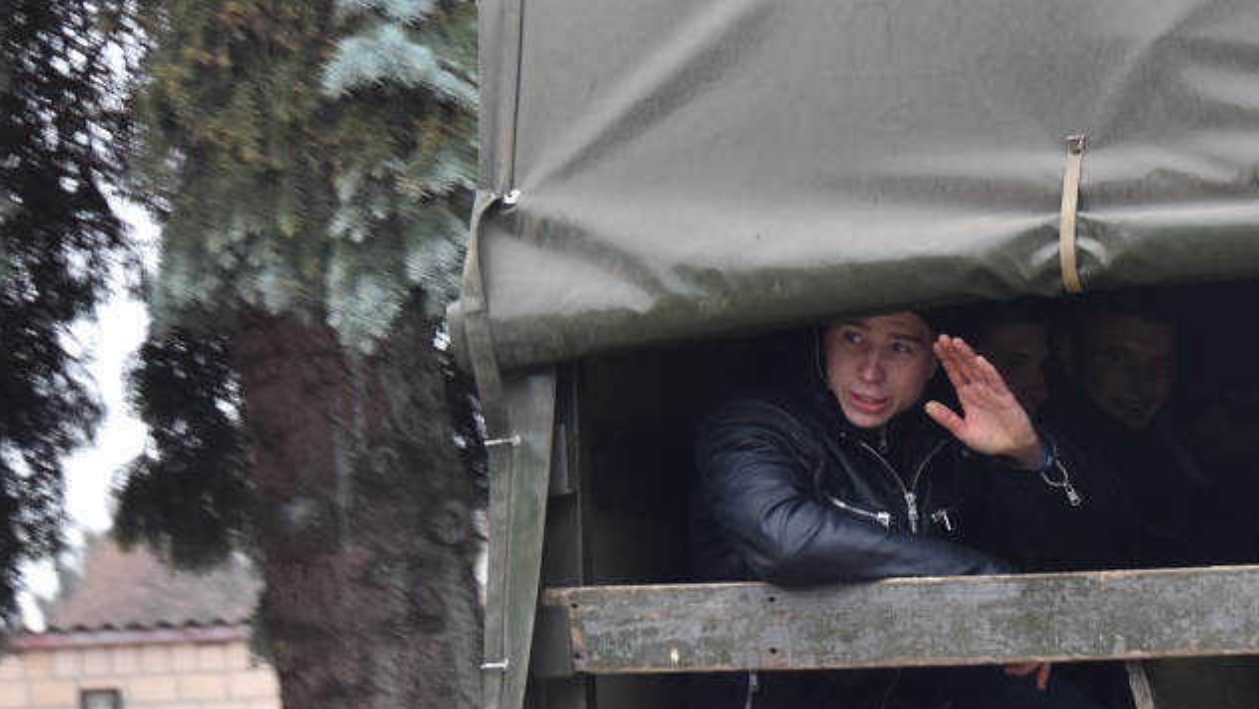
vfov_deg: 4.7
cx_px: 1311
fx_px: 8716
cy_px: 422
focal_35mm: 261
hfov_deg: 8.2
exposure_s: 1/60
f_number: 5
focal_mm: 70
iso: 450
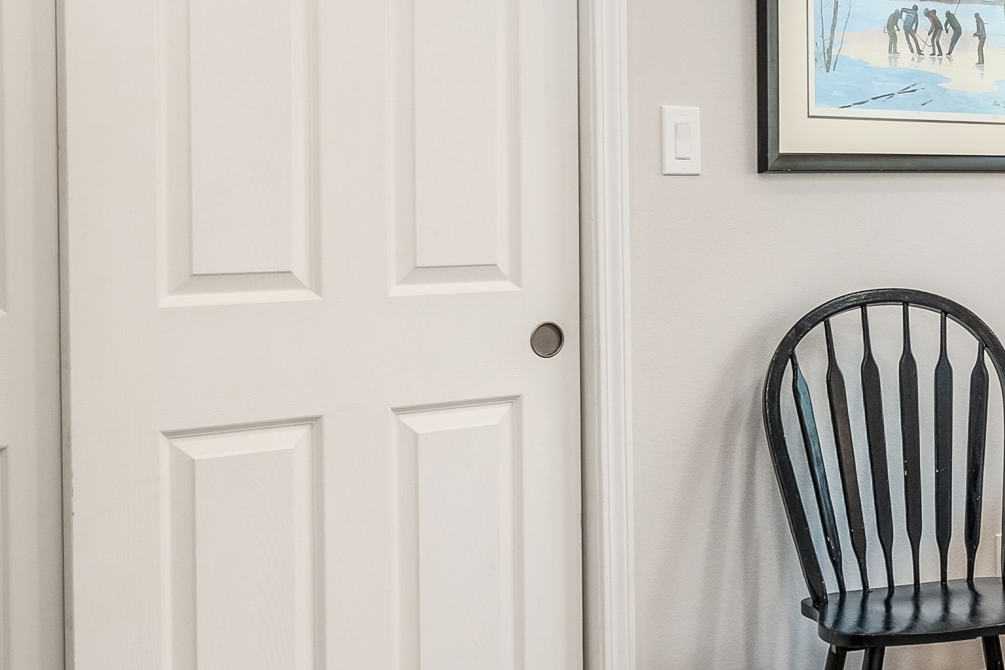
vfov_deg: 25.4
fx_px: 1480
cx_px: 1115
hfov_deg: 32.7
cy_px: 227
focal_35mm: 53
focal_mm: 16
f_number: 4.5
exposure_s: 1/100
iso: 400
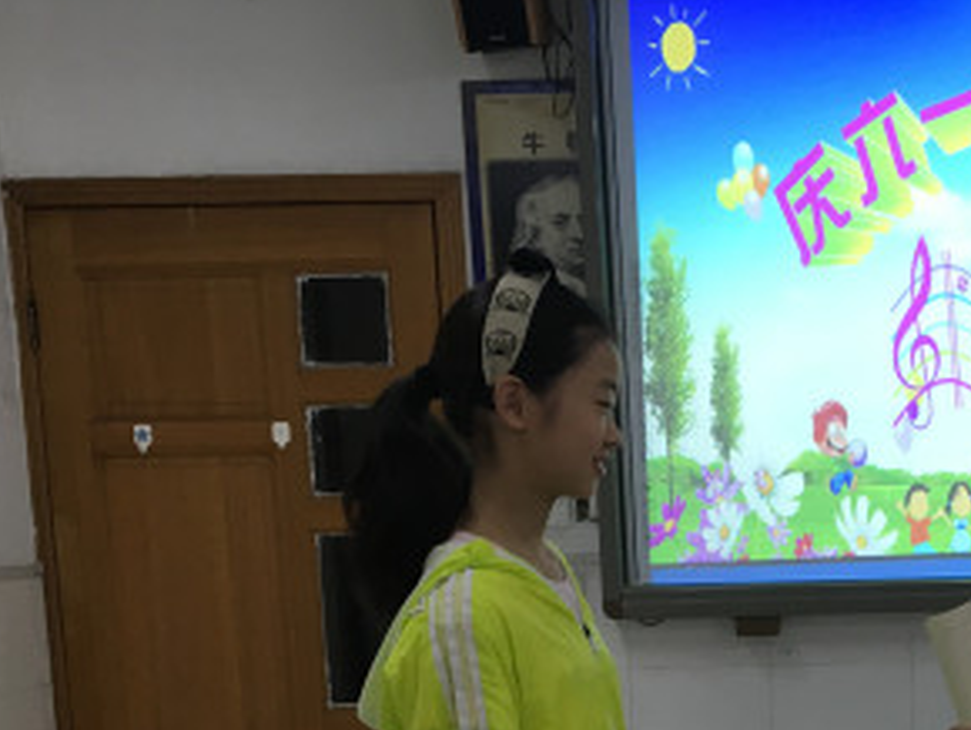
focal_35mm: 60
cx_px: 897
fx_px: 1684
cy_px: 686
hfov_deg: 30.5
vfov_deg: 23.7
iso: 40
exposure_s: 1/33
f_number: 2.2
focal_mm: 4.15
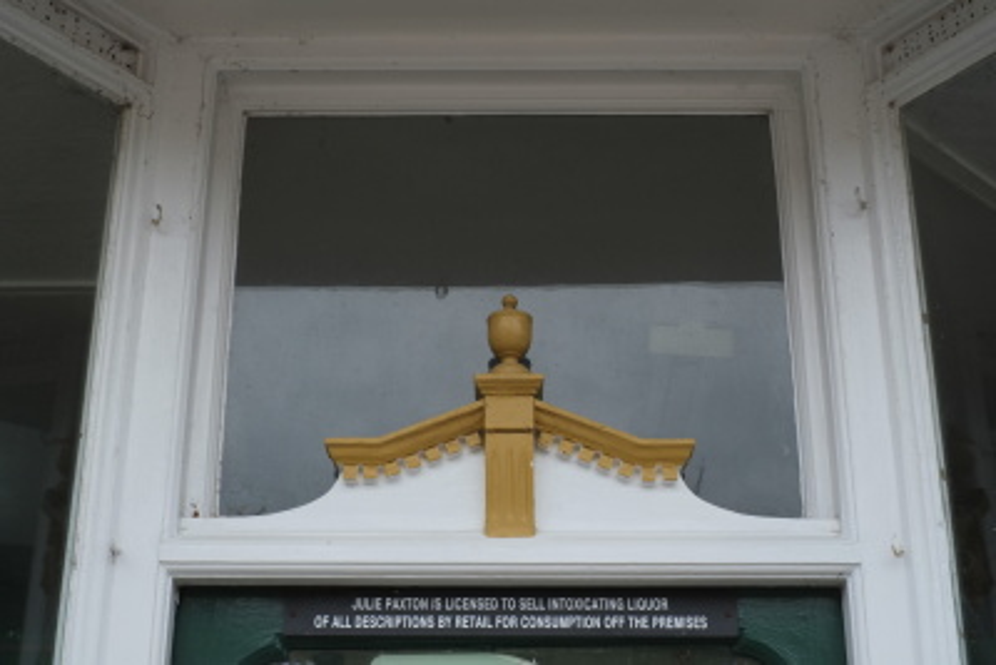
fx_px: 1467
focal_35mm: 53
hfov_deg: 37.5
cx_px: 498
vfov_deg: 25.5
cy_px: 332
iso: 640
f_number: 11
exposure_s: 1/60
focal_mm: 35
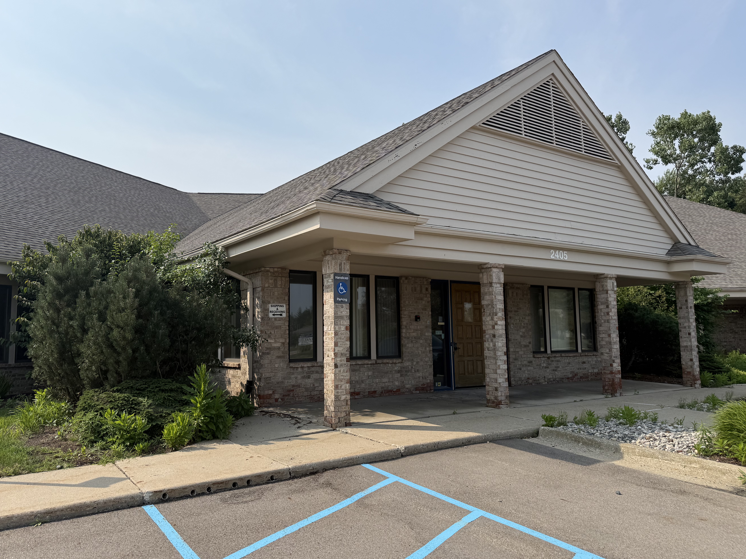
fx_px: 560
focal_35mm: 26
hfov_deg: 67.2
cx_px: 347
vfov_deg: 53.1
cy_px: 276
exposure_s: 1/5714
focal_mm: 6.76
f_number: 1.78
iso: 80
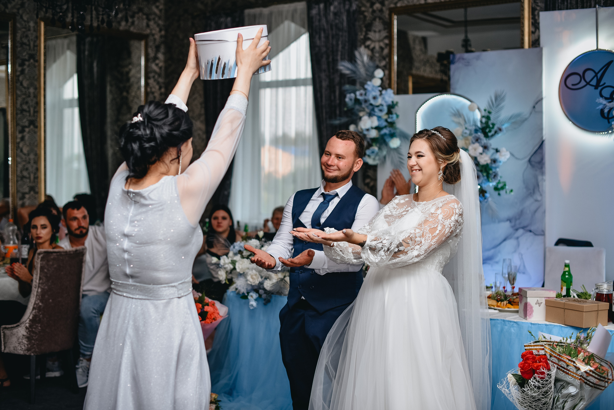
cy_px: 205
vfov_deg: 27.0
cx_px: 307
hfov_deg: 39.6
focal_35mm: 50
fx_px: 853
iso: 320
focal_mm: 50
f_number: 2.5
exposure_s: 1/200
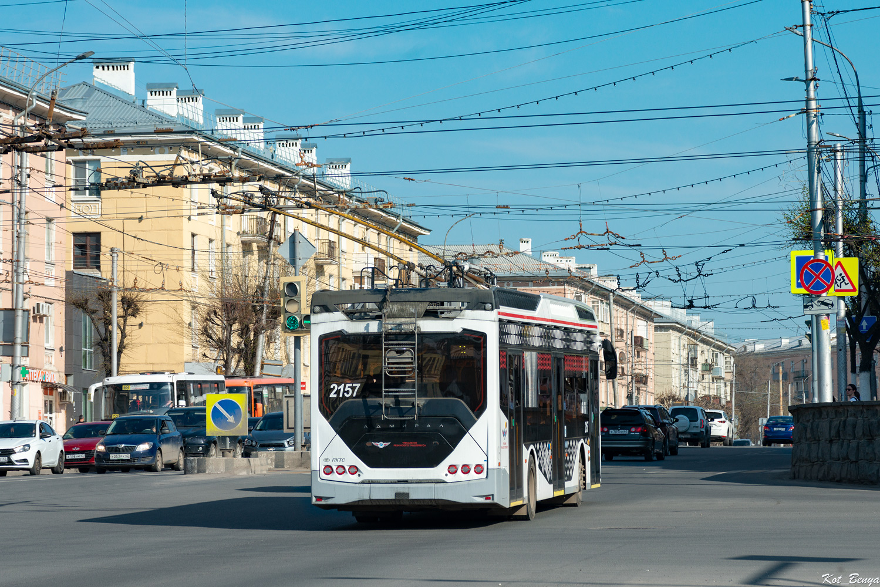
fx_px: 2567
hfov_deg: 19.5
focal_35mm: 105
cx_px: 440
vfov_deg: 13.0
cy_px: 294
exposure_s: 1/640
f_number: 8
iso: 125
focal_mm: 105
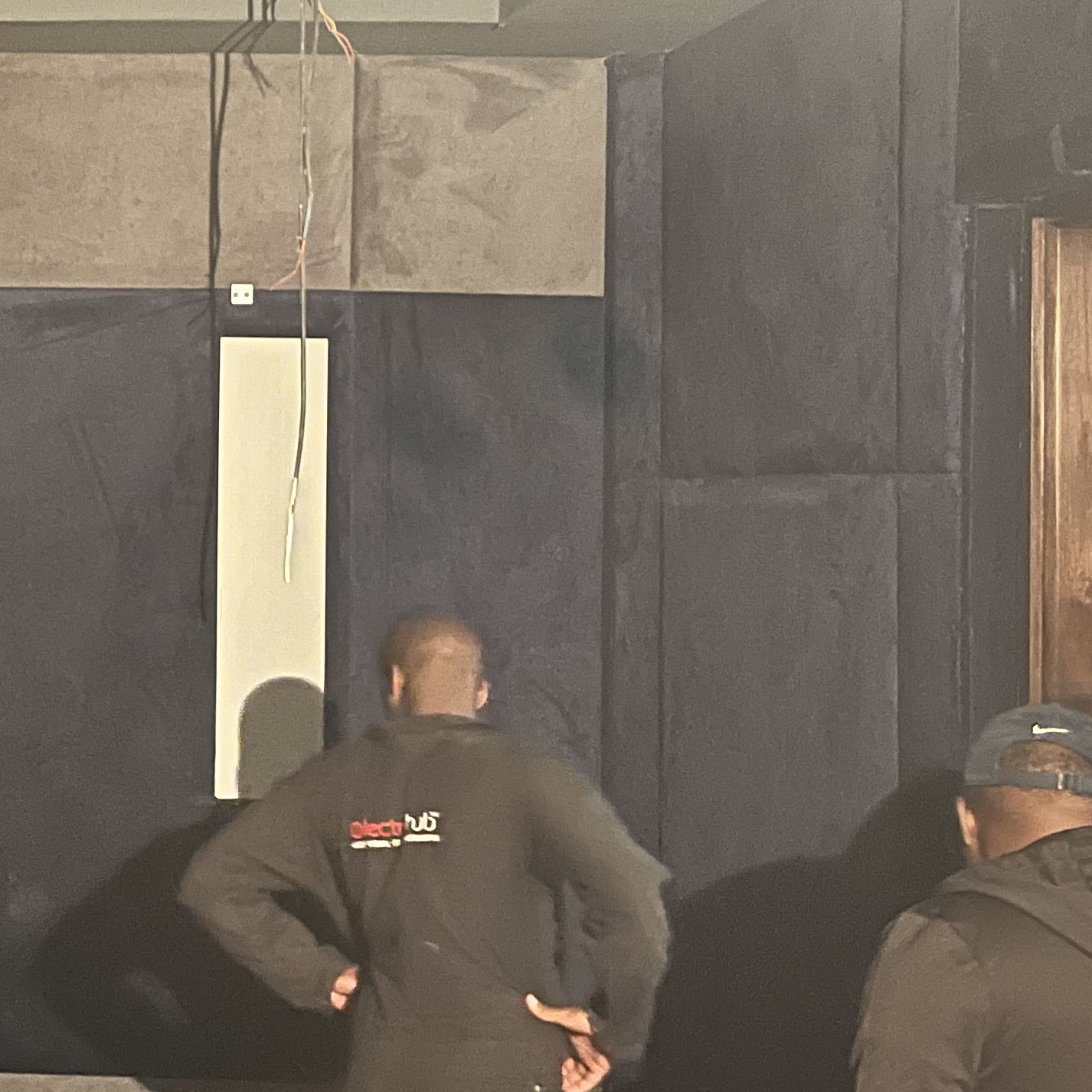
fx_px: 2320
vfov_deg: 26.4
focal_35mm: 65
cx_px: -277
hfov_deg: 23.7
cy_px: 446
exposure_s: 1/14
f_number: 1.6
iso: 1600
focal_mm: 5.1
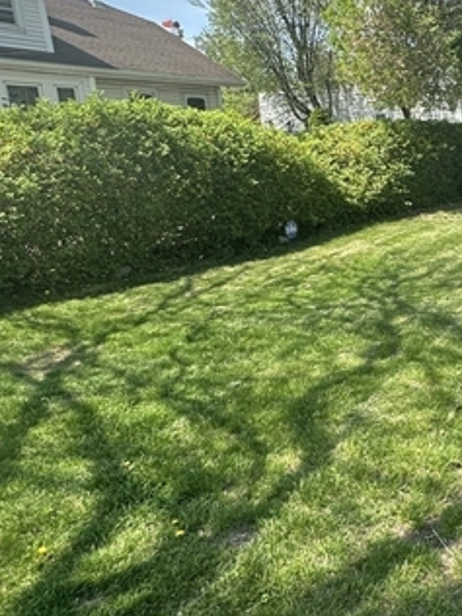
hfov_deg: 37.4
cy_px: 261
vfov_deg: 53.7
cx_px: 462
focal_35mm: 34
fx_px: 605
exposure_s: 1/774
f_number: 2.2
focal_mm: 2.22
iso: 40
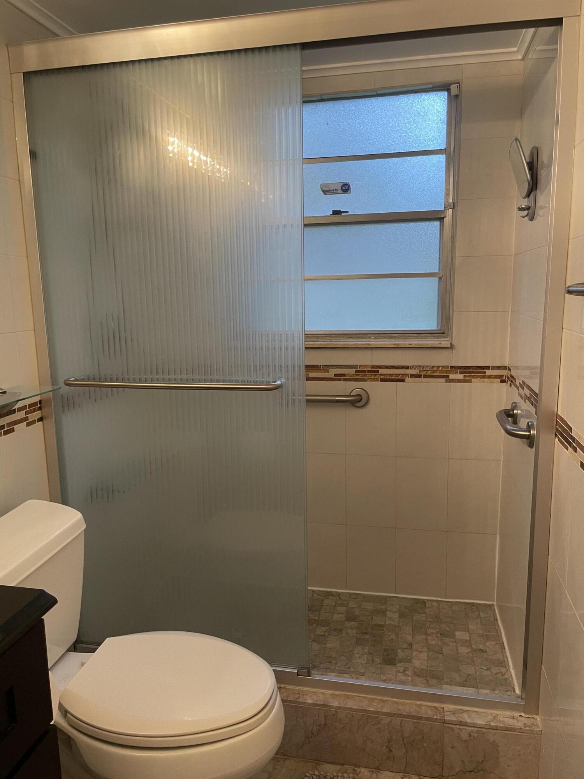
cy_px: 390
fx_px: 585
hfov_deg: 53.1
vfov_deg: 67.3
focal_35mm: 26
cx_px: 292
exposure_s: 1/60
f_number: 1.6
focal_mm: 4.2
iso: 160
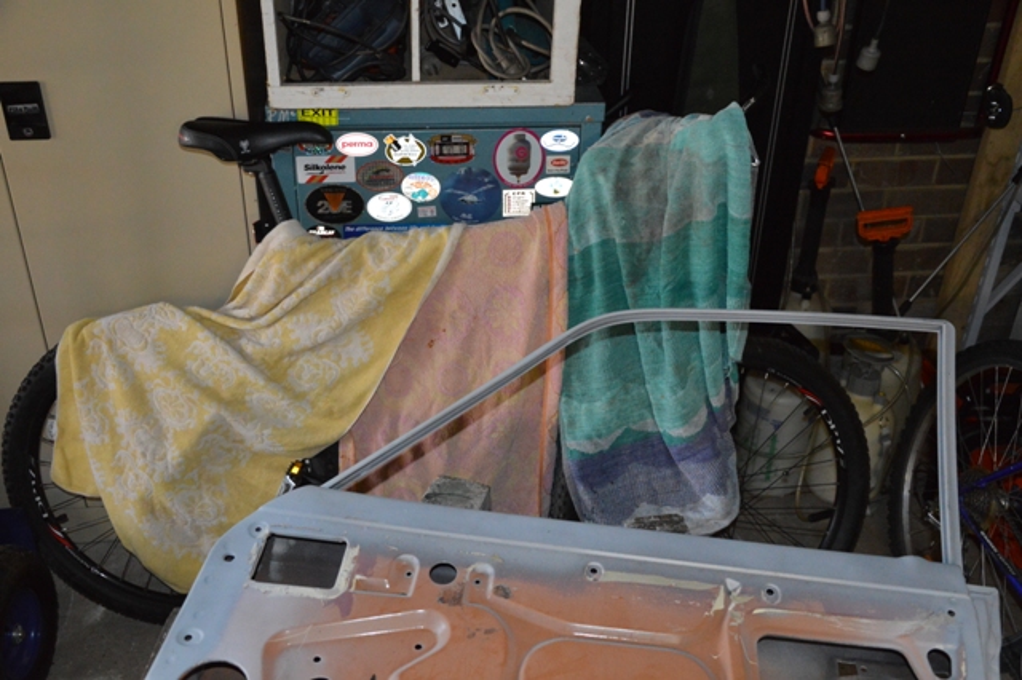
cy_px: 340
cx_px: 511
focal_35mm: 36
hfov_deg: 53.2
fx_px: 1021
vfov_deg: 36.8
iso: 3200
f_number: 3.8
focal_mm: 24
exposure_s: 1/60
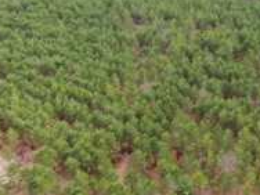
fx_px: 383
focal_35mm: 51
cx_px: 210
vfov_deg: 28.4
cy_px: 71
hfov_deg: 36.2
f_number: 2.8
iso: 100
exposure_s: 1/400
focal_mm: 4.39
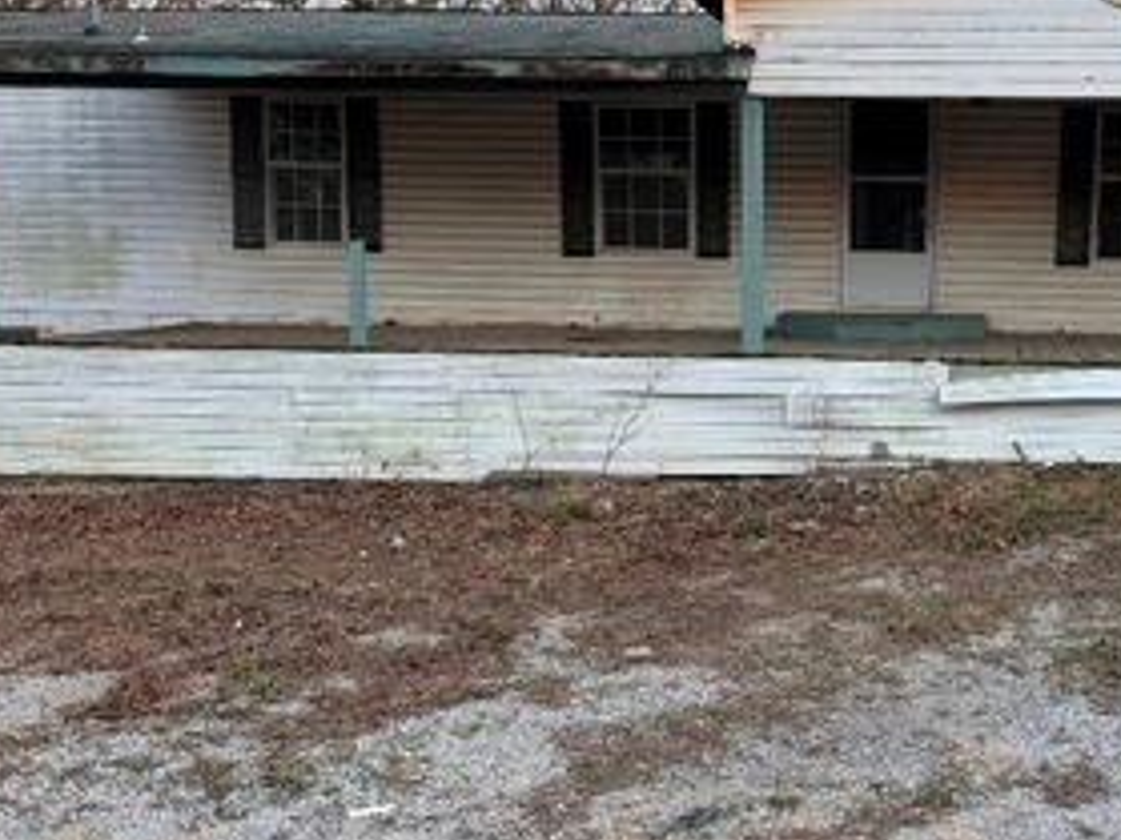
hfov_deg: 42.0
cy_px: 400
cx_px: 896
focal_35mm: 43
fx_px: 1392
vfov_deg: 33.6
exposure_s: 1/348
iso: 80
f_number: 1.78
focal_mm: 6.76
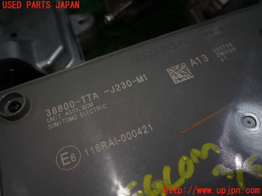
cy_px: 98
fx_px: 227
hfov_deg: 60.0
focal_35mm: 30
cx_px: 131
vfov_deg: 46.8
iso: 100
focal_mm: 5.4
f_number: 2.3
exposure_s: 1/125
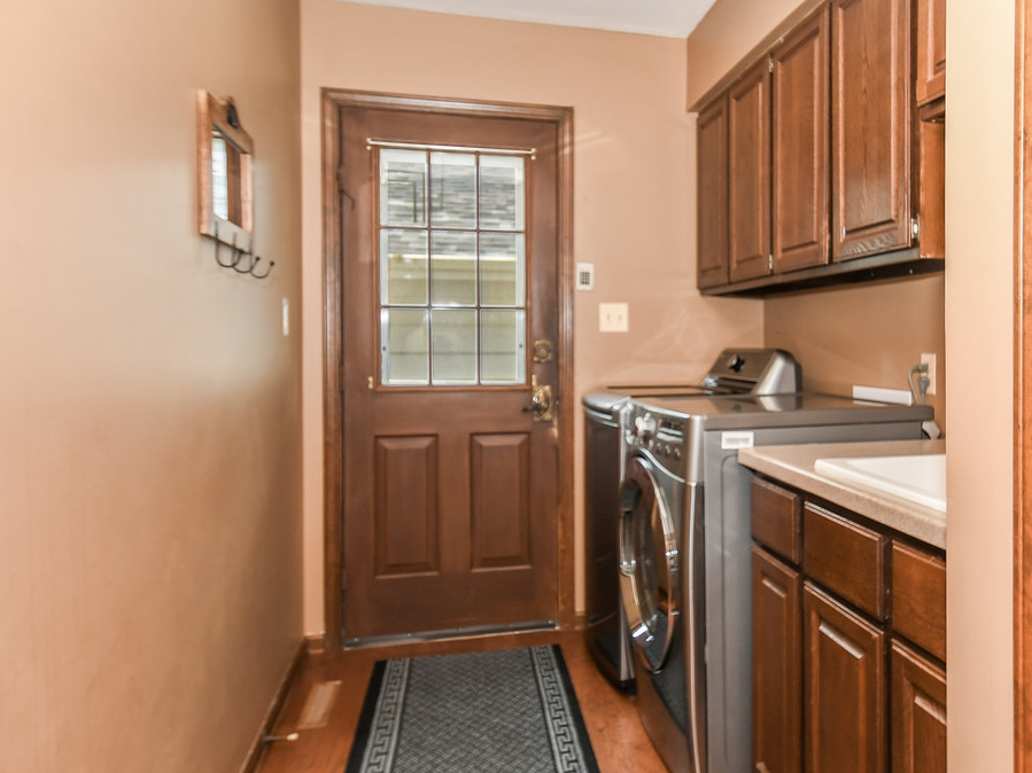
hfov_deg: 66.0
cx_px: 666
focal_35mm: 26
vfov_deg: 52.8
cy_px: 327
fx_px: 775
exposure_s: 1/320
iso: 400
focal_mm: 10
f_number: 8
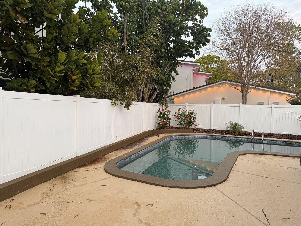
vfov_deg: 56.8
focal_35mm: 24
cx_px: 150
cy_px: 113
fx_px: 209
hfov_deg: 71.6
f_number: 1.78
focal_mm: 6.76
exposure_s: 1/60
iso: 250
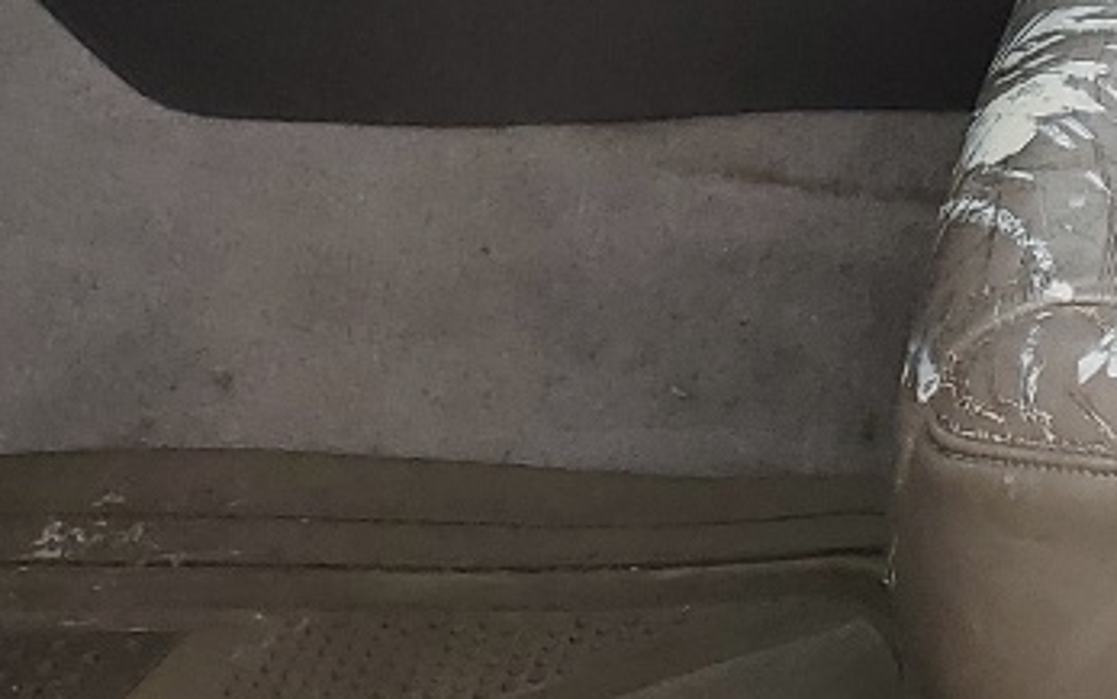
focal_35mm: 127
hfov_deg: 15.7
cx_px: 1403
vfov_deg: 9.5
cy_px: -763
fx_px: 3867
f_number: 1.5
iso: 50
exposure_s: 1/1429
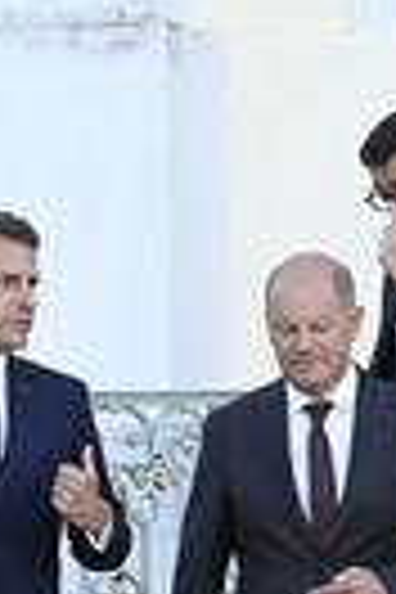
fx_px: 11285
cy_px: 549
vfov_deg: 3.0
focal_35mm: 684
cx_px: 542
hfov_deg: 2.0
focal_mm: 200
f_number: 7.1
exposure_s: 1/800
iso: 3200
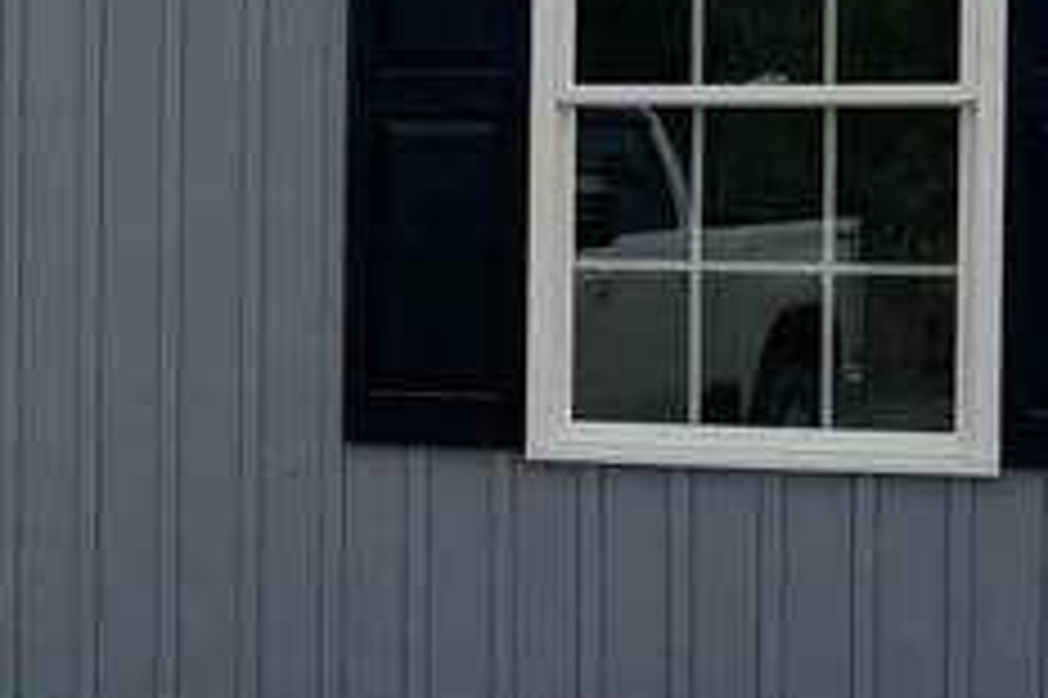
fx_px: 3985
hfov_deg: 14.3
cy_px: 225
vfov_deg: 10.0
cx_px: -387
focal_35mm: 137
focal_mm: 6.76
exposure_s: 1/9009
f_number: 1.78
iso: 80
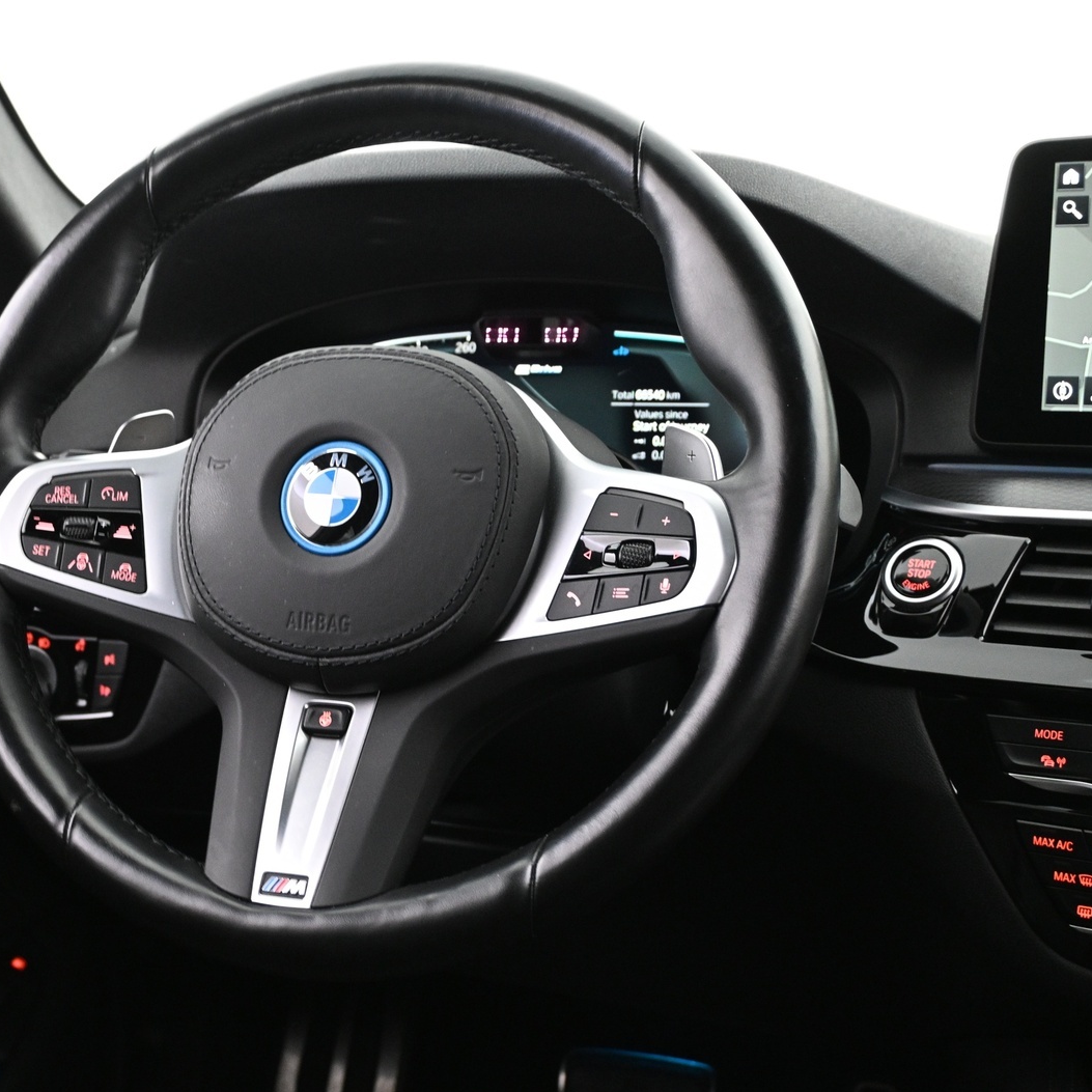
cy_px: 535
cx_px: 349
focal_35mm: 52
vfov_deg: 32.8
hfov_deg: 32.5
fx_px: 1855
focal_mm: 26.5
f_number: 4.5
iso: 1600
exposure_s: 1/13
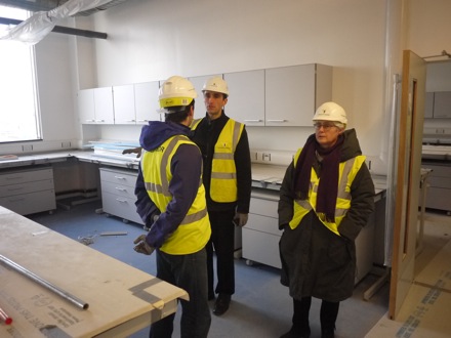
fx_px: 365
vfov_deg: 49.7
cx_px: 226
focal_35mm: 28
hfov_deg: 63.4
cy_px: 169
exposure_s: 1/100
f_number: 2.5
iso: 800
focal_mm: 14
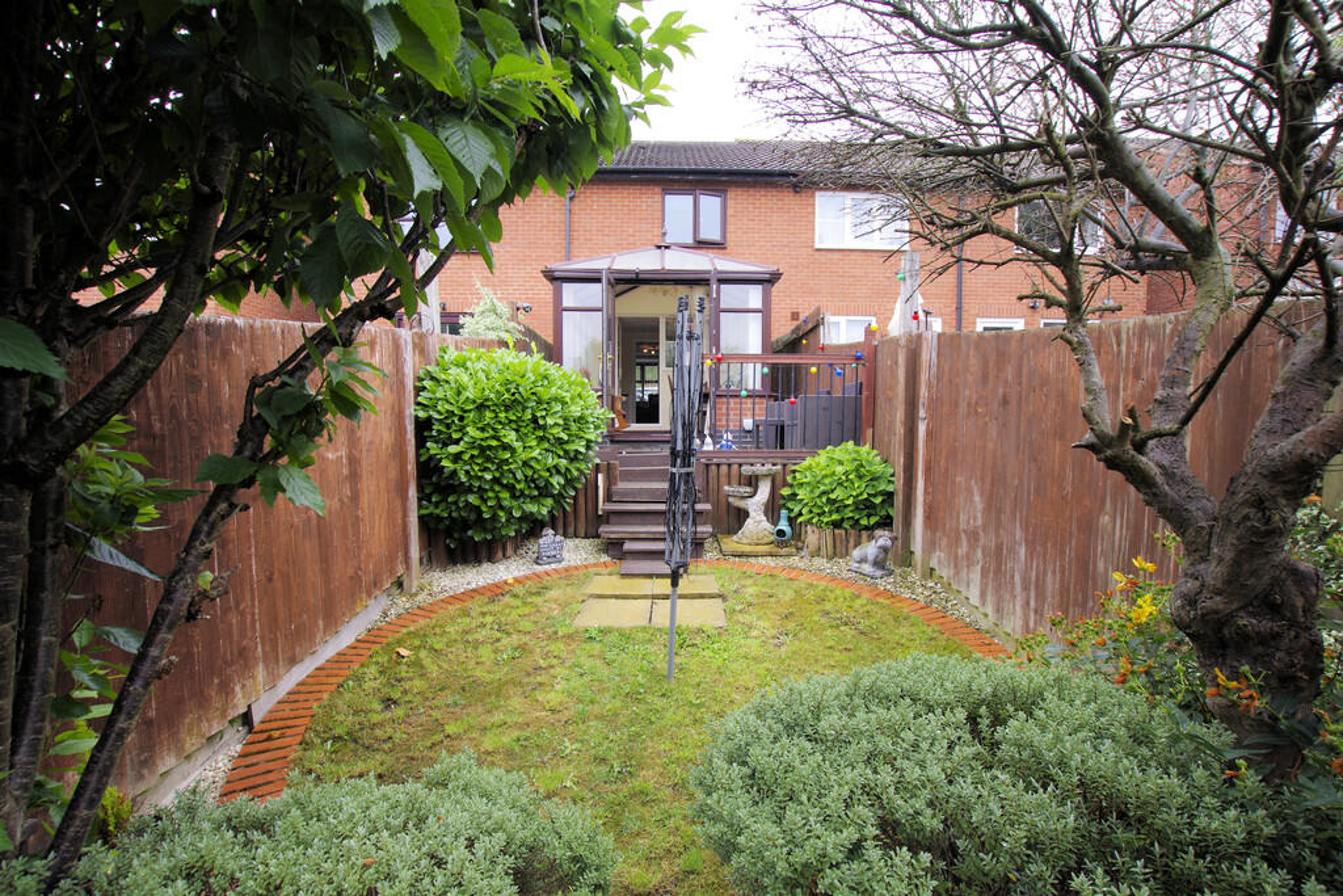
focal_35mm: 15
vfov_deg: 77.3
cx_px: 672
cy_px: 448
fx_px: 560
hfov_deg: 100.4
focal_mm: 10
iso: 100
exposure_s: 1/30
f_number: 8
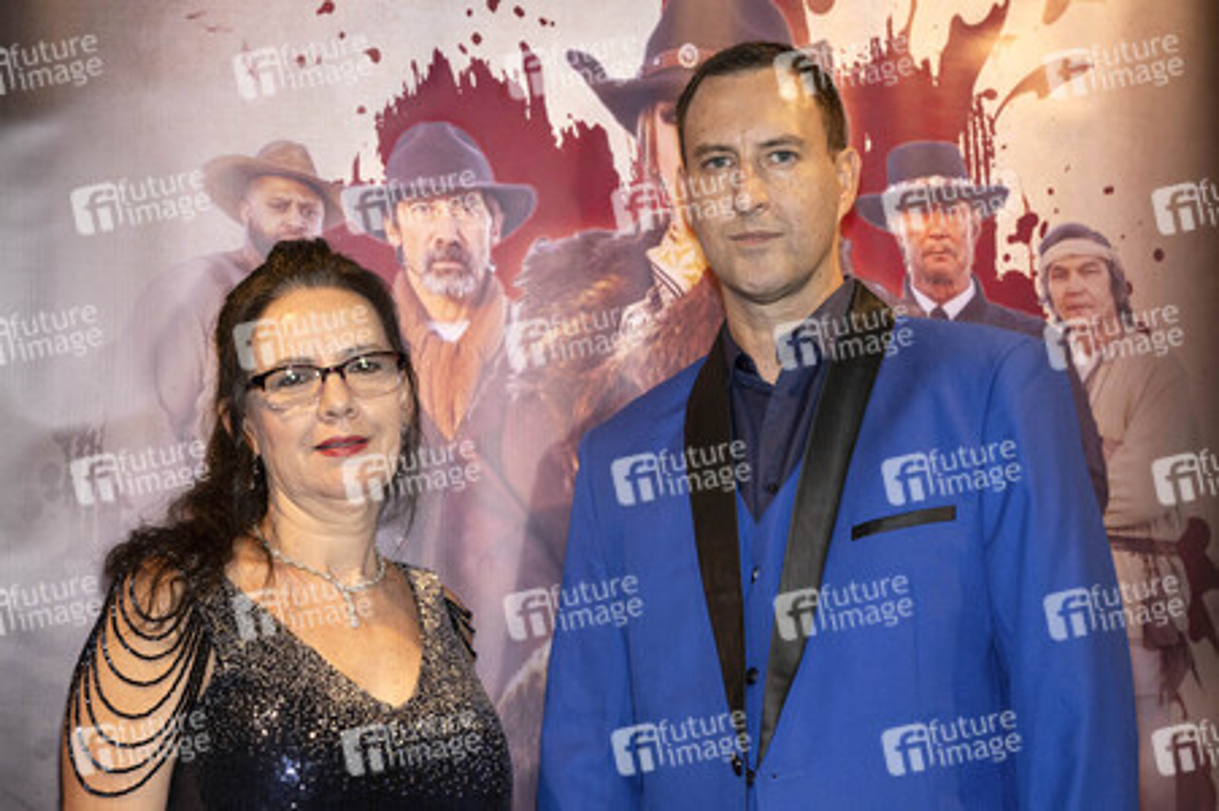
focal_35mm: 48
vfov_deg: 28.0
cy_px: 406
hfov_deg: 41.1
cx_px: 610
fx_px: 1624
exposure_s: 1/200
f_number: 5
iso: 800
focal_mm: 48
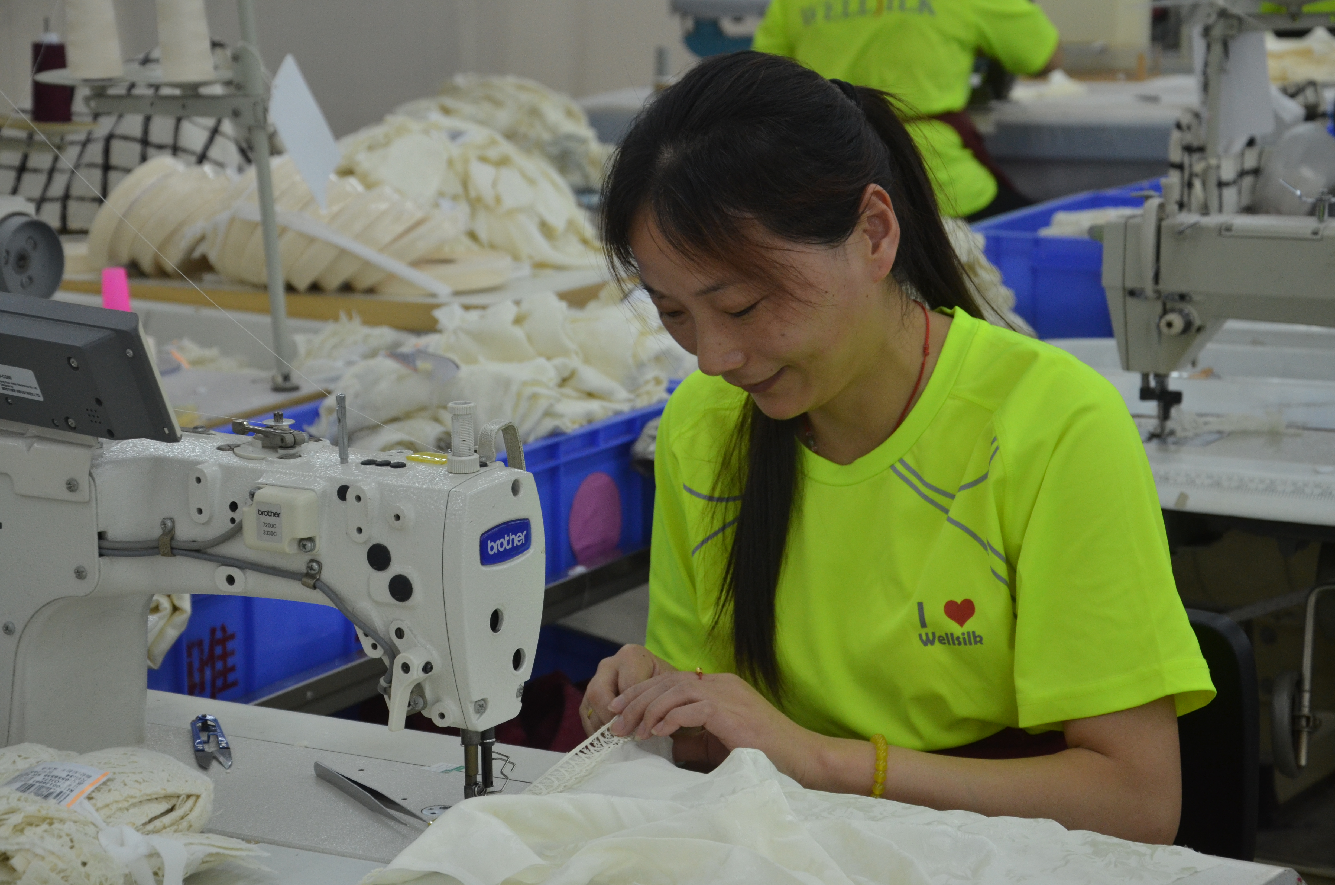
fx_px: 3442
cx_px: 668
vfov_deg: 14.6
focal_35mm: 93
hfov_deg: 22.0
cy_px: 442
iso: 1000
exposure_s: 1/200
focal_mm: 62
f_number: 7.1
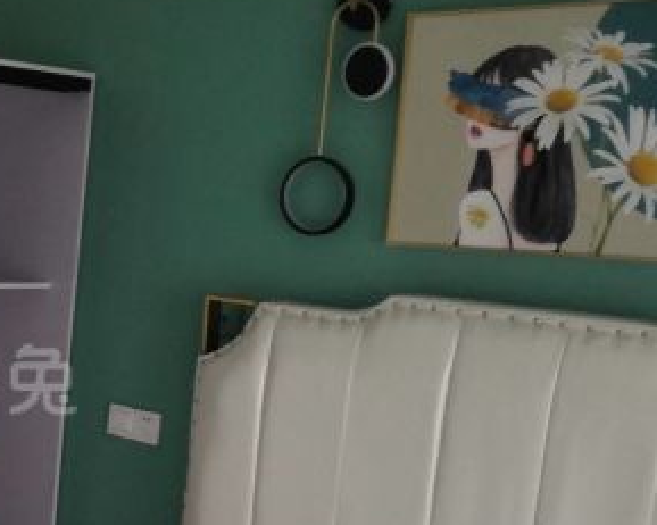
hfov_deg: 24.0
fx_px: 1419
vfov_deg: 20.9
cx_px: -105
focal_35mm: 73
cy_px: 357
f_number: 2.2
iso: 320
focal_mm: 3.81
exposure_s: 1/25
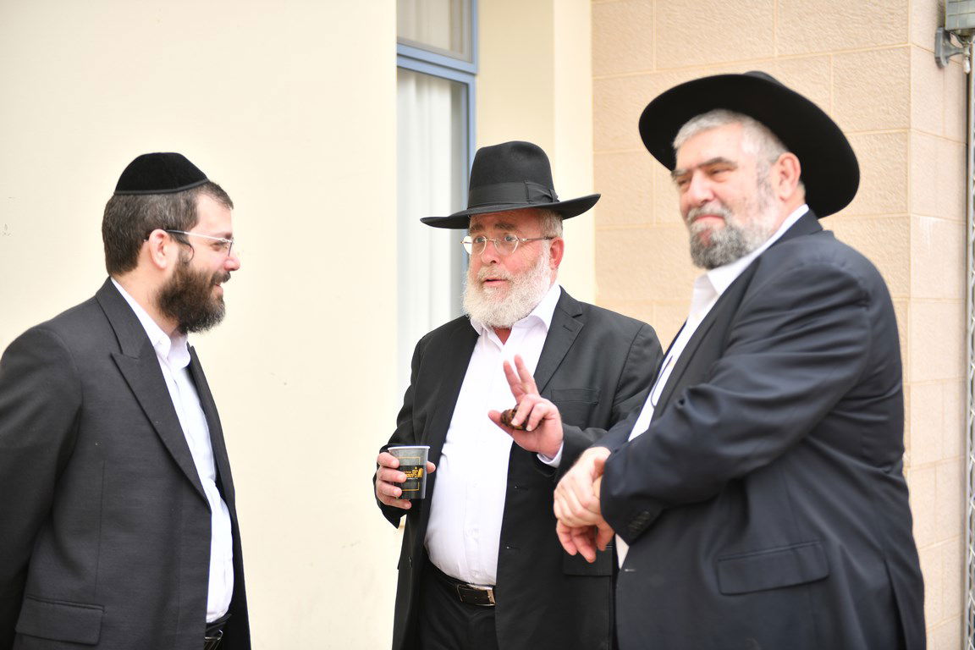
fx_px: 1489
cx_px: 488
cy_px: 325
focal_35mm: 55
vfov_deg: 24.6
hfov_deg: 36.2
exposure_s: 1/125
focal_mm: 55
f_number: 13
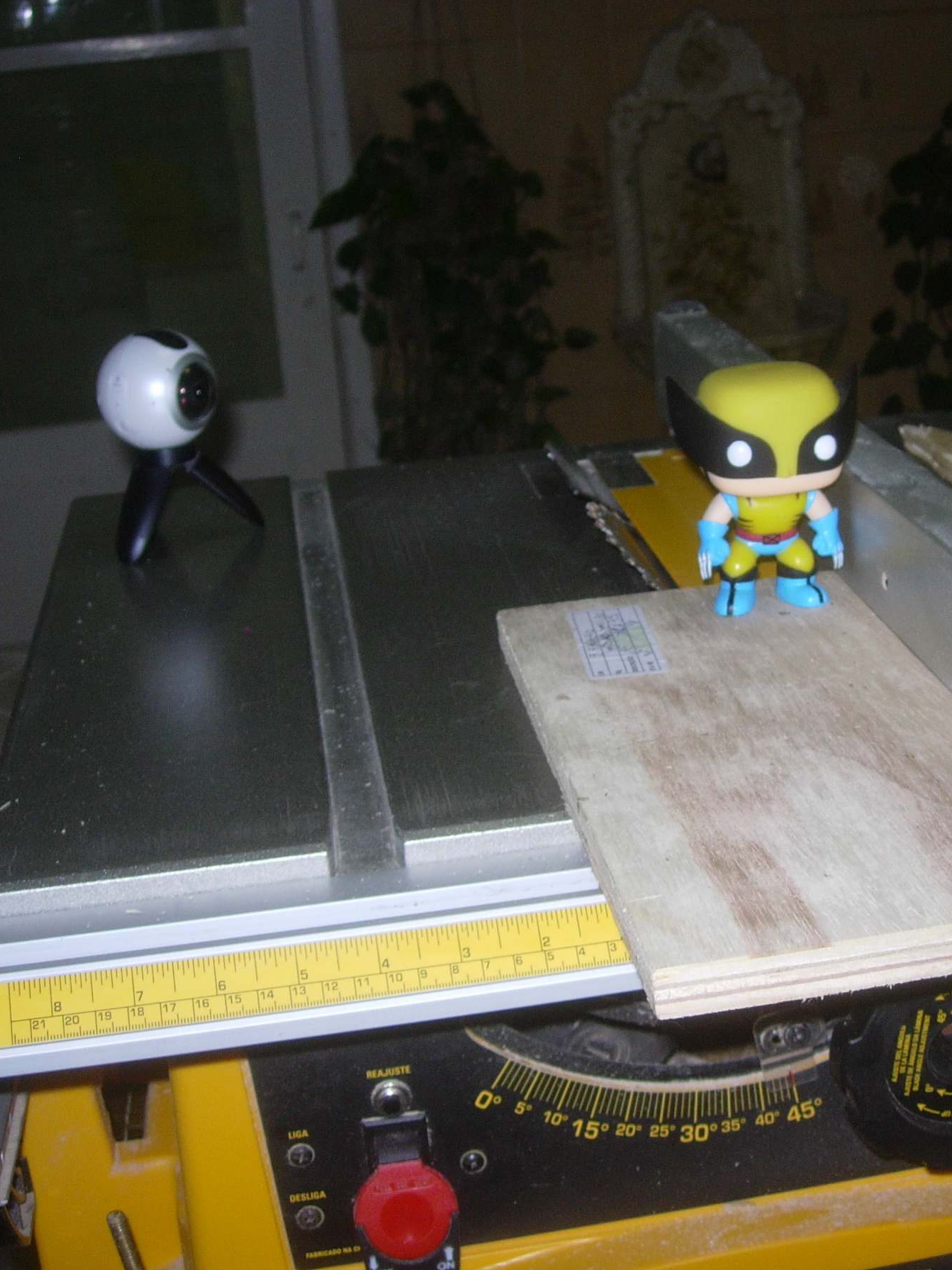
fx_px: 2017
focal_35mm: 55
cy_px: 618
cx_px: 695
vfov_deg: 34.9
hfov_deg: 26.3
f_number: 2.8
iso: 79
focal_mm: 7.8
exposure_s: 1/64
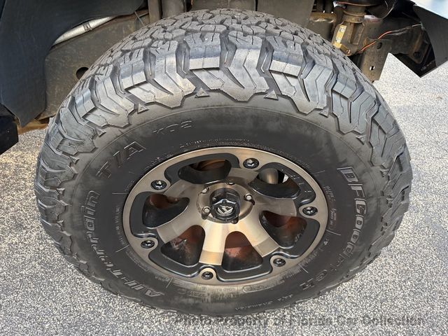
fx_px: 311
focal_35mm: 24
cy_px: 168
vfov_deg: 56.8
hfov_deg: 71.6
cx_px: 224
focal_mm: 6.76
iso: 200
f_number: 1.78
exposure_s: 1/89
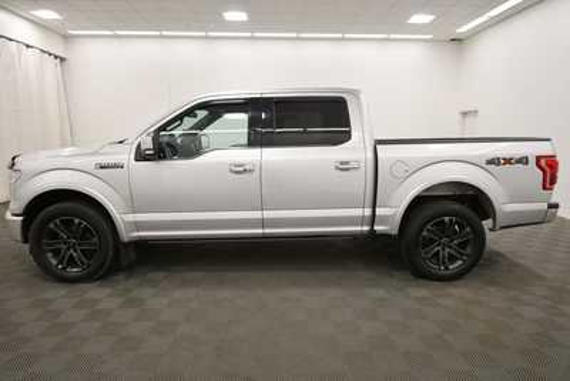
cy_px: 190
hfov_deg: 81.2
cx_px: 285
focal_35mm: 21
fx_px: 333
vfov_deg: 59.5
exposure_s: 1/200
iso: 800
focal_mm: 14
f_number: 5
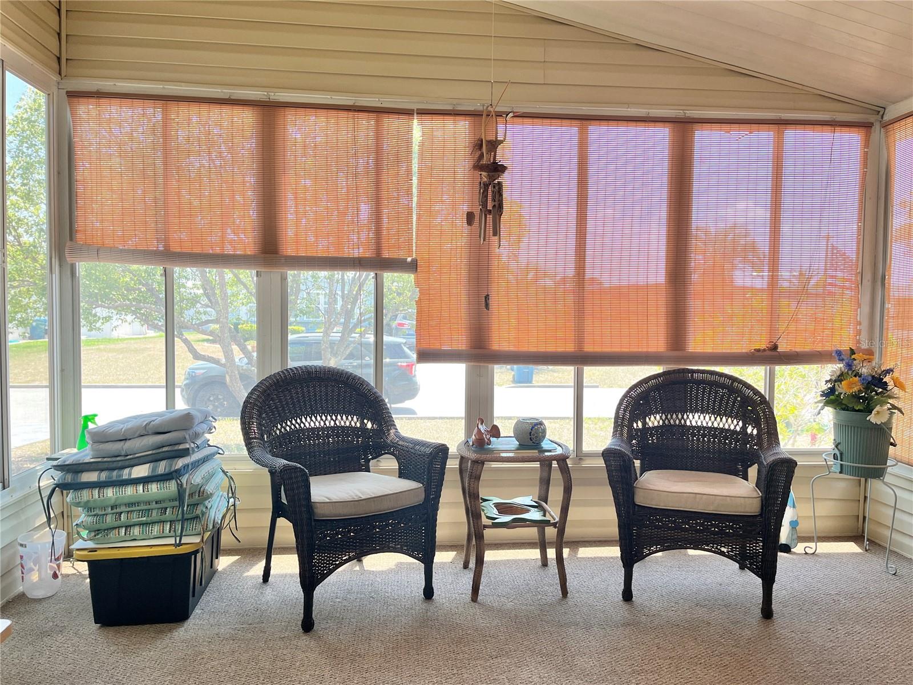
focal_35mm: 26
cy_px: 342
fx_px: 686
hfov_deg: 67.3
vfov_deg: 53.1
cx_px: 456
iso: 100
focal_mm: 5.1
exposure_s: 1/120
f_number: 1.6
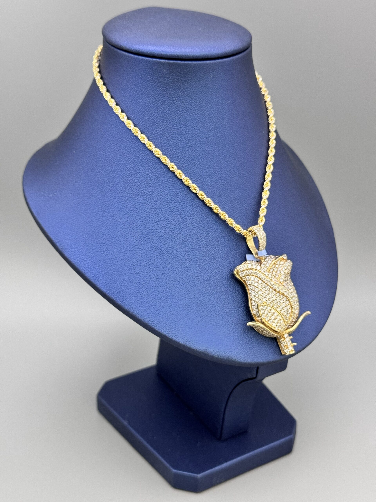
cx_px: 188
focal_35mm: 48
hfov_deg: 30.3
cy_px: 251
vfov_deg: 39.7
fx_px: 695
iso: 250
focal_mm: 6.86
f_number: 1.78
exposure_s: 1/40
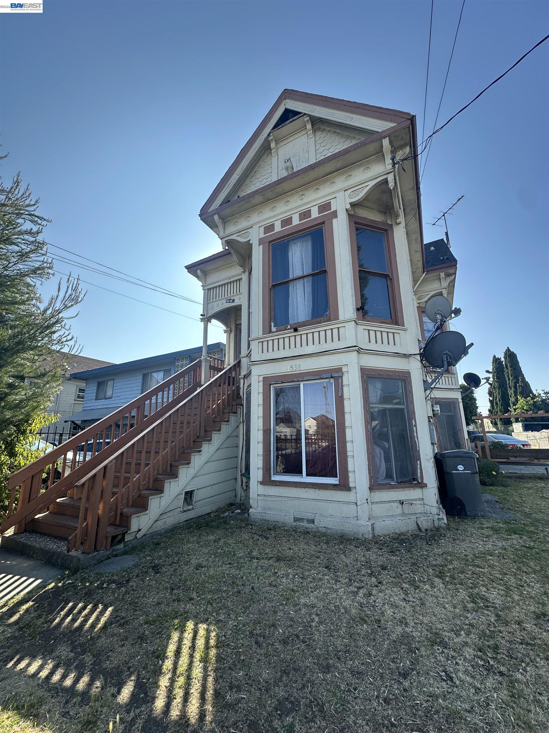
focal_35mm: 14
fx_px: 296
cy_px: 366
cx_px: 274
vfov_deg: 102.1
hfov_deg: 85.7
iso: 40
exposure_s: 1/581
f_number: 2.2
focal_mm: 2.22
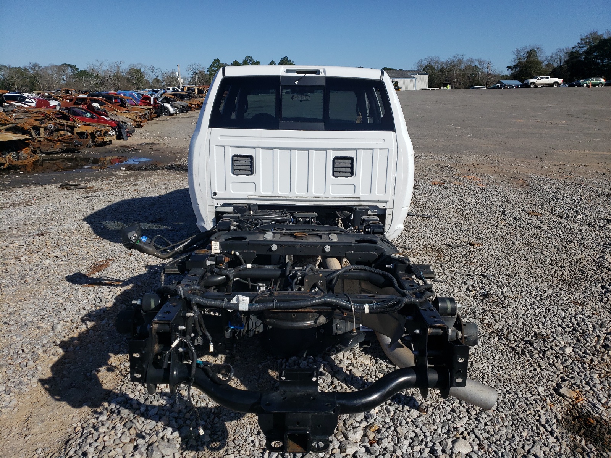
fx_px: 459
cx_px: 306
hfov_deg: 67.3
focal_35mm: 26
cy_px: 229
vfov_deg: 53.1
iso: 50
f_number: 1.5
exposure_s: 1/5000
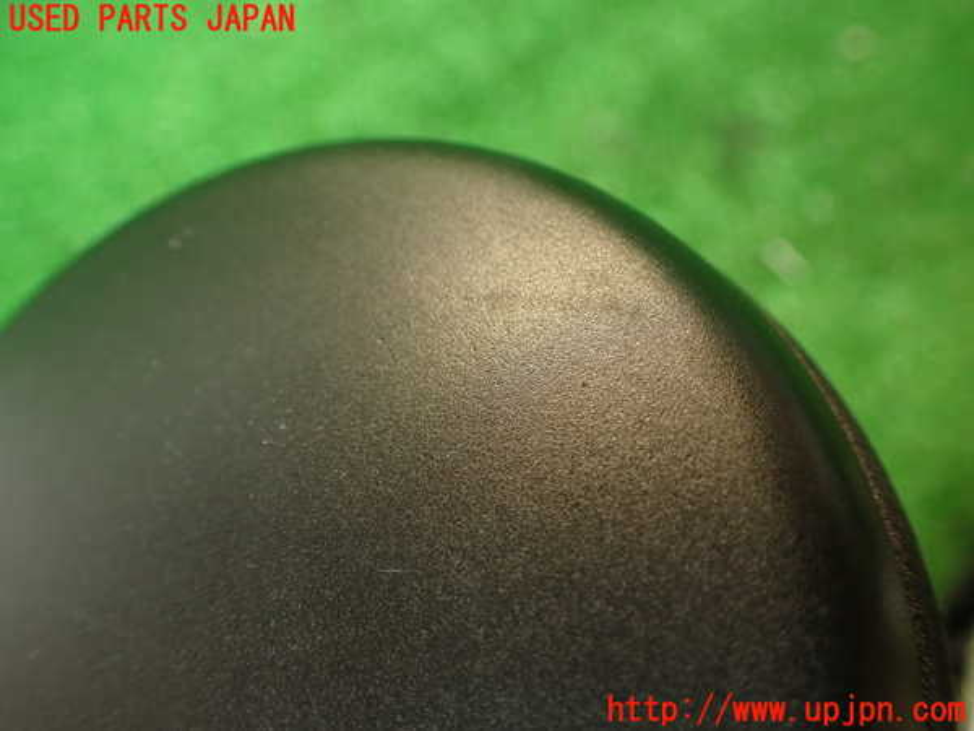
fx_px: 900
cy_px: 366
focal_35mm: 32
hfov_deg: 56.8
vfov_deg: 44.2
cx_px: 487
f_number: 2.4
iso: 200
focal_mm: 5.79
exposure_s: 1/40
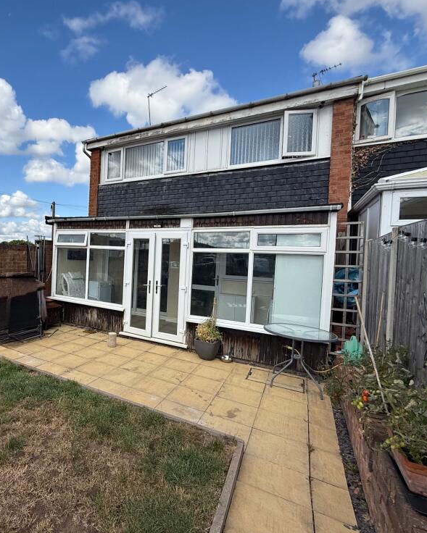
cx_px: 109
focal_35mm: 19
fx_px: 300
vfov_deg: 83.3
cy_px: 261
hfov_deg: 66.7
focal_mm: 2.22
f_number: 2.2
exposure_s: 1/1961
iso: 50
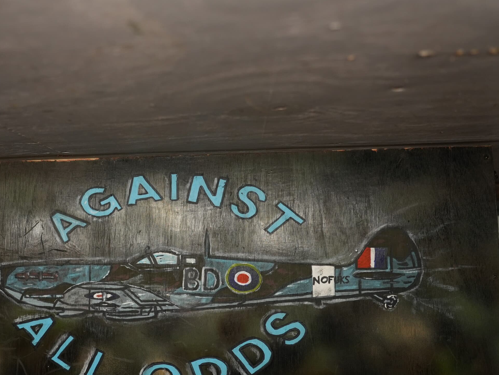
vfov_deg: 38.7
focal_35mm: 37
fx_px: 533
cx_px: 203
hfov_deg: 49.9
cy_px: 196
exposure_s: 1/125
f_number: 4
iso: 1600
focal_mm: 29
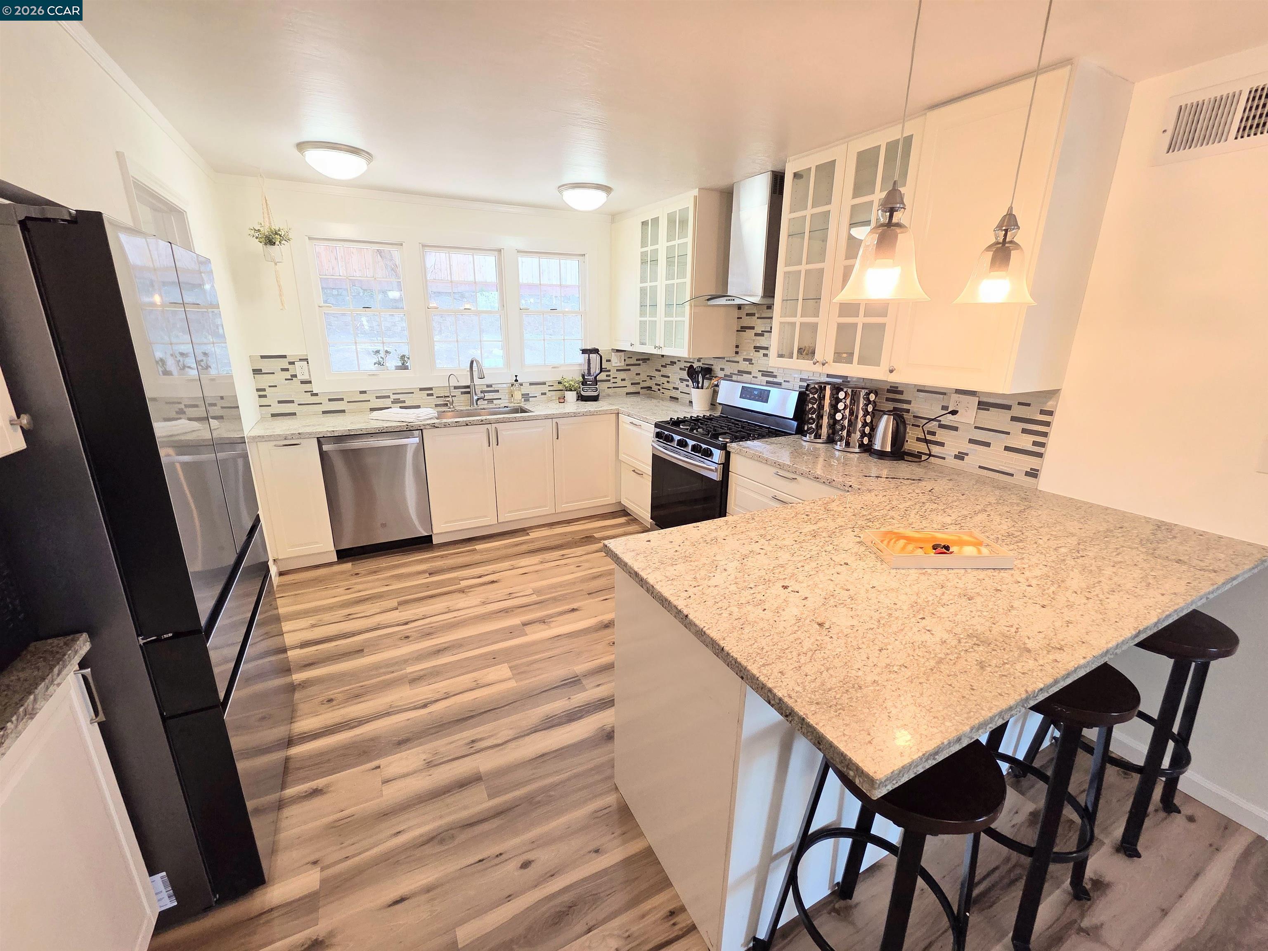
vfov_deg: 89.9
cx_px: 634
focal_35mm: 13
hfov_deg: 106.2
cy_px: 476
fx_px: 476
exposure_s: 1/120
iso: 200
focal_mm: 2.2
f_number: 2.2
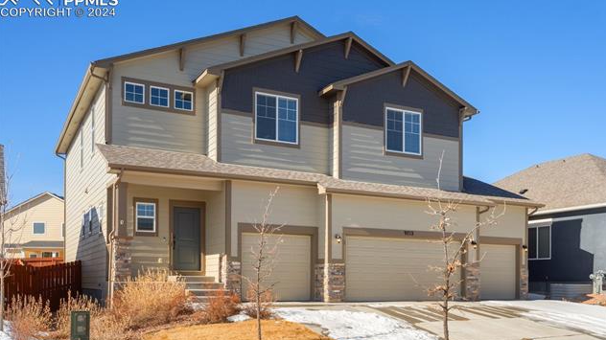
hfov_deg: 56.6
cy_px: 188
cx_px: 305
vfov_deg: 33.7
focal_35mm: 35
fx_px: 562
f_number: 7.1
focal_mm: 33
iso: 250
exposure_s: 1/400
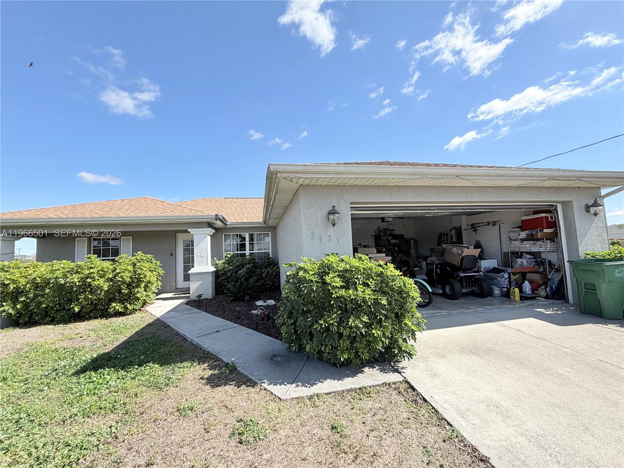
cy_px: 234
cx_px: 312
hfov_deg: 102.1
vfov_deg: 85.7
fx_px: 252
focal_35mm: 14
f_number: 2.2
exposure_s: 1/770
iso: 32
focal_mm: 2.22
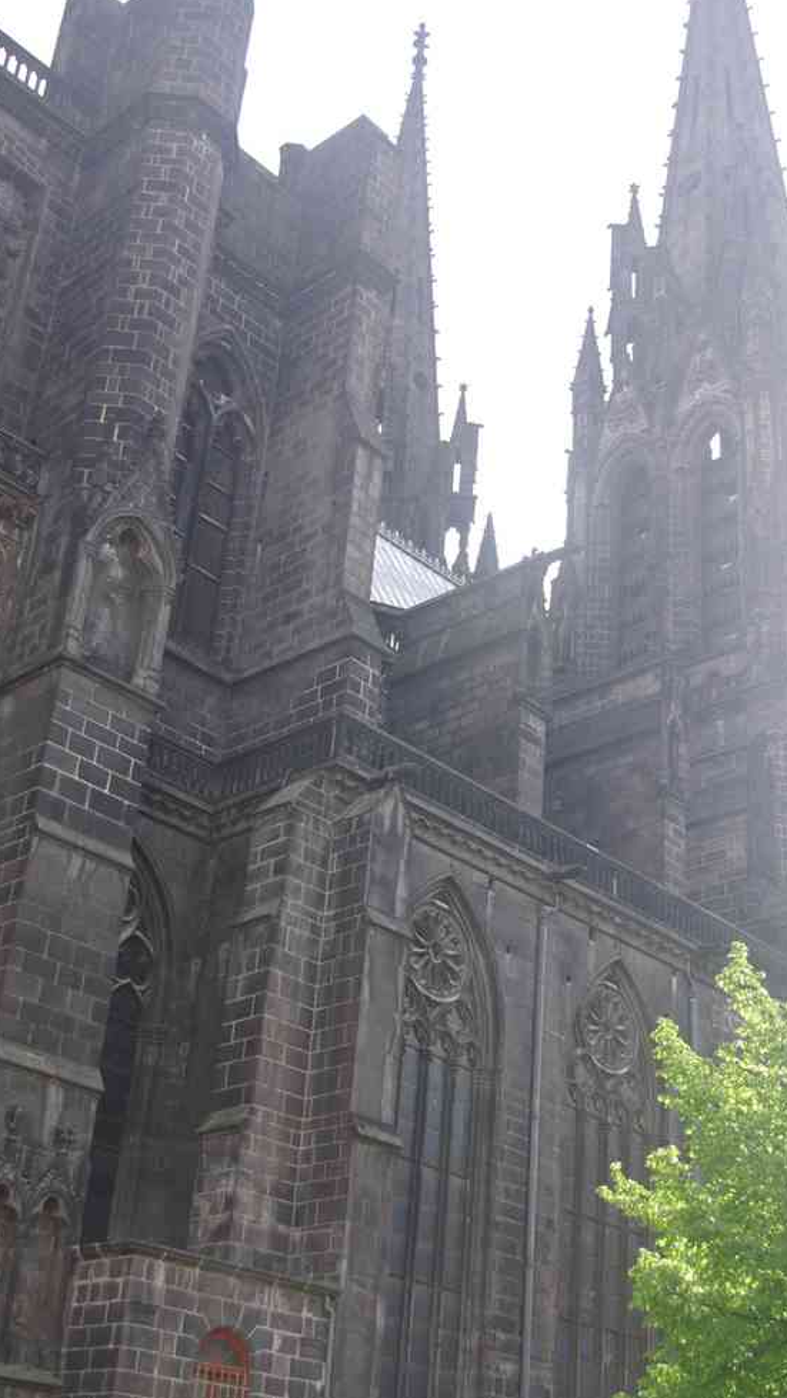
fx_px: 1669
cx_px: 446
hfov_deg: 26.5
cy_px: 707
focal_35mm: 45
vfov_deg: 45.5
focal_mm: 28
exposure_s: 1/90
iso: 100
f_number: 5.6
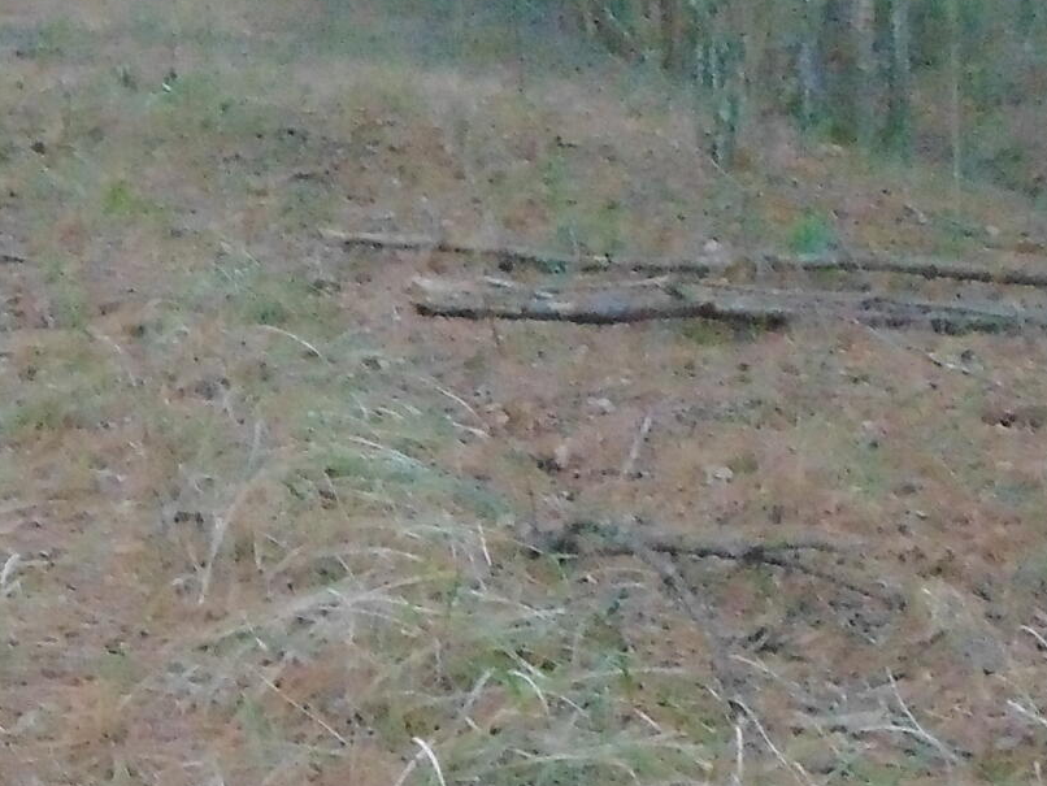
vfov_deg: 15.9
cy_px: 455
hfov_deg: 20.9
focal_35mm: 93
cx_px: 240
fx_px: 2814
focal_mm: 4.5
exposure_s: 1/25
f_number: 3
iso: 800
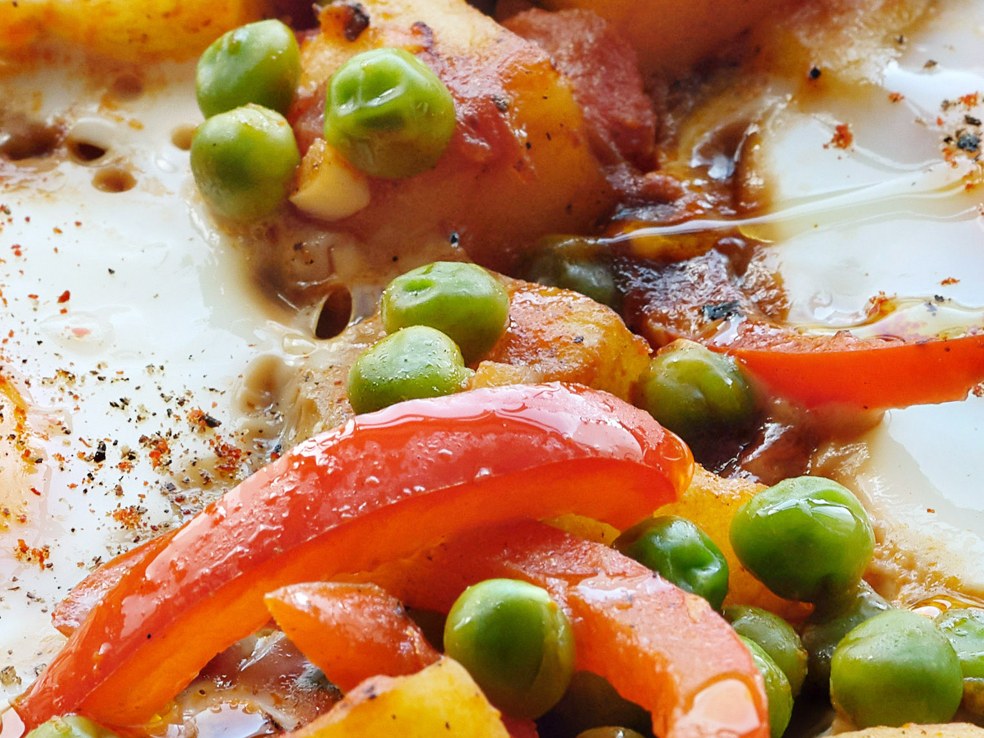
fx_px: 7676
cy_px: -337
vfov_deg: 5.5
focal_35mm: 270
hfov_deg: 7.3
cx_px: 392
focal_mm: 63
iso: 400
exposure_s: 1/15
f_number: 13
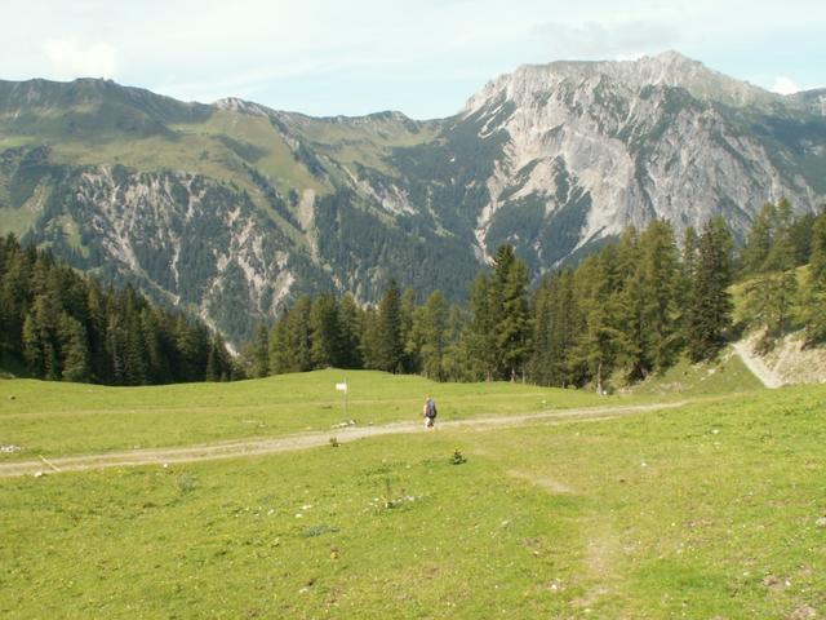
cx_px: 413
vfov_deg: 40.7
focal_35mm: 35
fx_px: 835
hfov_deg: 52.6
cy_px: 310
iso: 50
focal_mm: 5.86
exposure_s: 1/80
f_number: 8
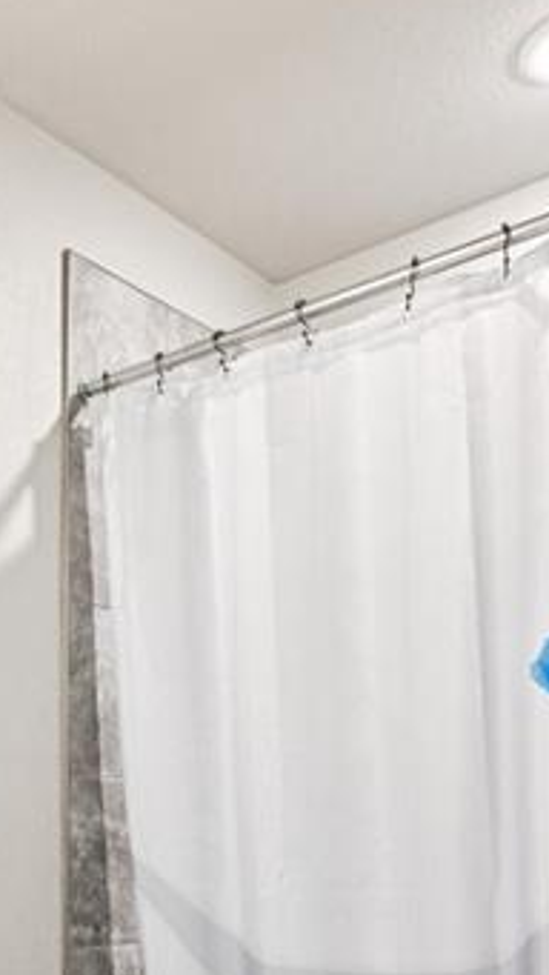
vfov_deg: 43.1
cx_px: -129
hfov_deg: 24.3
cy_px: 846
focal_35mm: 44
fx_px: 1138
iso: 400
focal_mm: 14
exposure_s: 1/8
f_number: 8
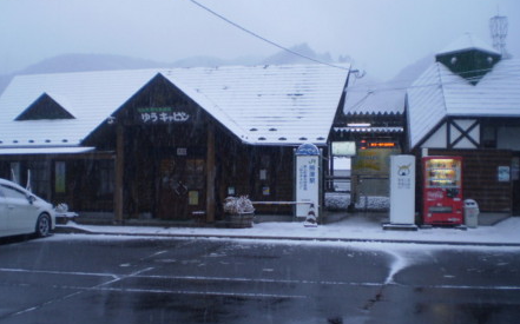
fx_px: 552
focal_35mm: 39
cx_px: 264
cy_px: 181
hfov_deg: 50.4
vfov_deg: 32.7
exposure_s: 1/30
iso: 125
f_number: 3.1
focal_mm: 6.3
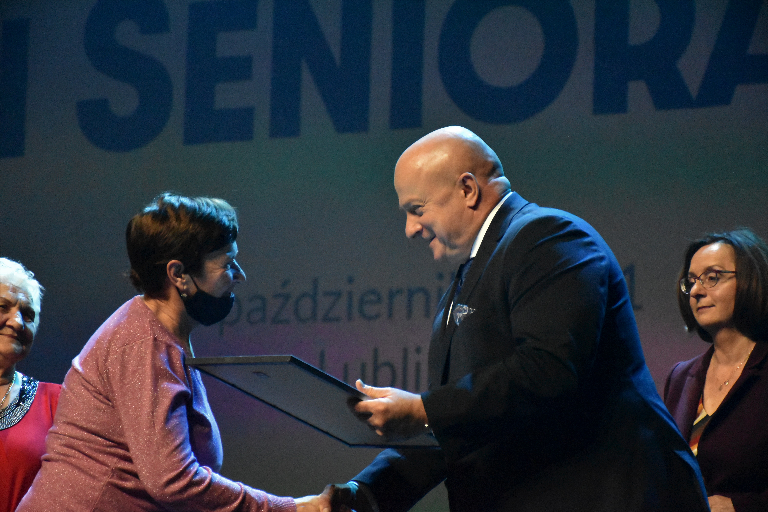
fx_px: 2560
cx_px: 384
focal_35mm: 120
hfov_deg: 17.1
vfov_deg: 11.4
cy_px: 256
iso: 12800
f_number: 5.6
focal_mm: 80
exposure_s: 1/800
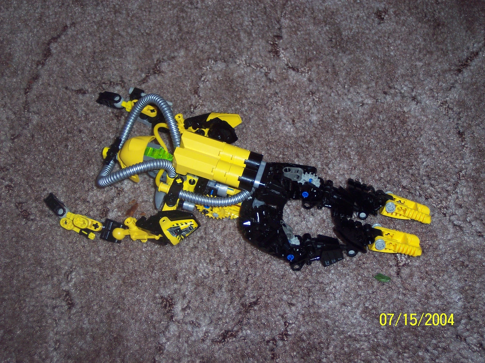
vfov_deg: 23.3
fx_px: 883
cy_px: 182
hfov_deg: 30.7
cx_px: 242
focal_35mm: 63
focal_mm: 13.3
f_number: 3.4
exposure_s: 1/45
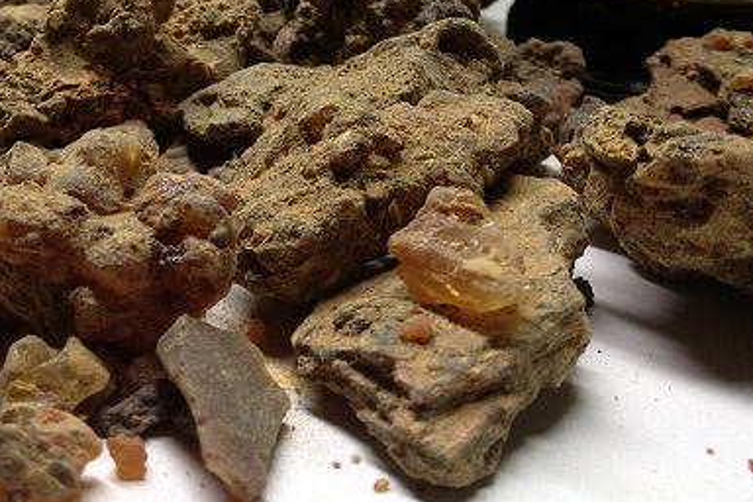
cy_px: 69
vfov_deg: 18.9
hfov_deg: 28.3
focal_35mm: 71
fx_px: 1485
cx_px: 263
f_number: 2.4
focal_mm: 4.28
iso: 64
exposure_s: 1/20
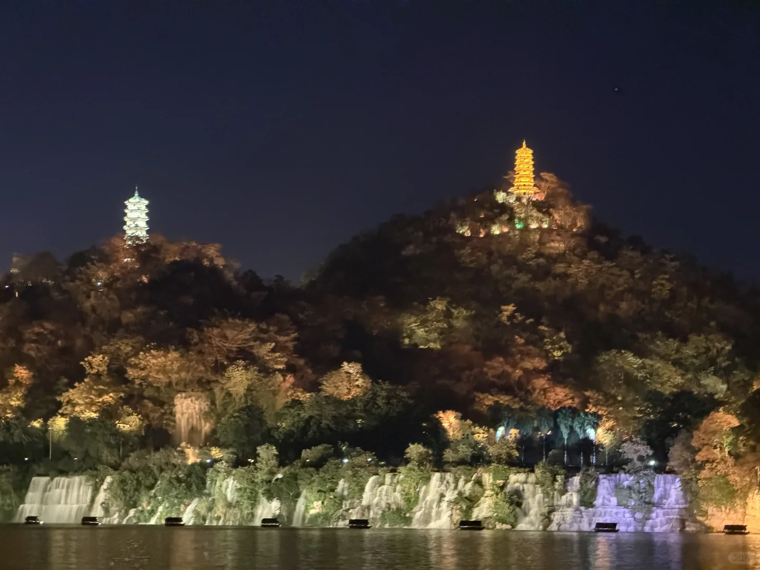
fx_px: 2196
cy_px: 285
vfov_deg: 14.8
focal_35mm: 100
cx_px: 380
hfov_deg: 19.6
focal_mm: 16.89
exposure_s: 1/15
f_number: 2.8
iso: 4000
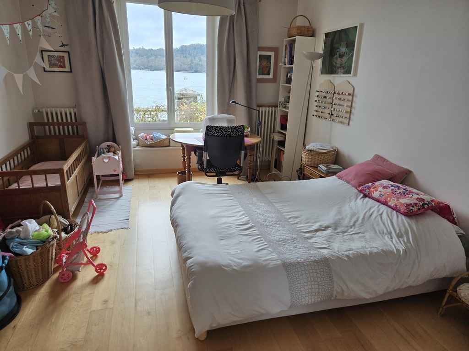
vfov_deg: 58.9
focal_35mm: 23
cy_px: 176
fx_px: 312
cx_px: 234
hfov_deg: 73.9
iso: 80
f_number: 1.8
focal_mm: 5.4
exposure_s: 1/180
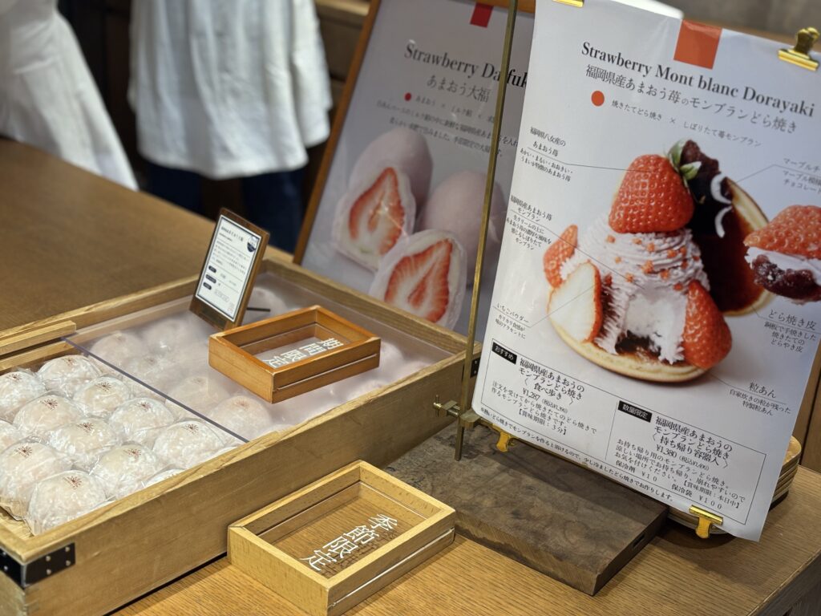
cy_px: 308
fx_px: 1233
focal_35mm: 52
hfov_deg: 36.8
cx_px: 410
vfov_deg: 28.0
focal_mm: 5.96
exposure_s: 1/60
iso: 40
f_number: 1.6
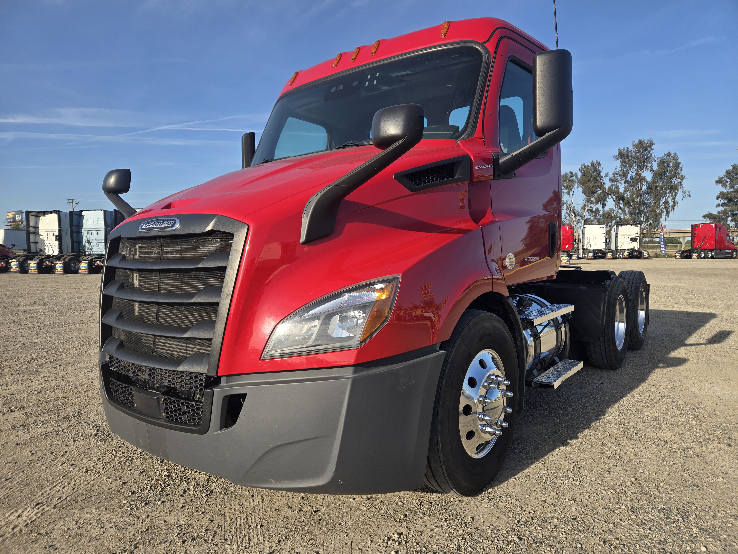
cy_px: 277
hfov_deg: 73.9
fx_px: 490
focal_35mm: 23
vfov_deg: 58.9
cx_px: 369
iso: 25
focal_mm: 5.4
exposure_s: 1/1505
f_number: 1.8
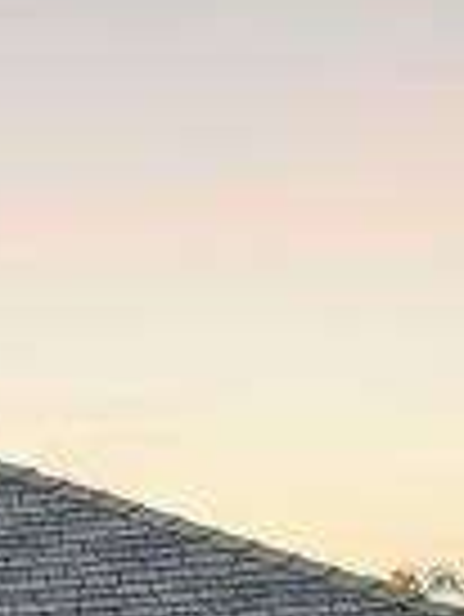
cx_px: -2027
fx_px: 3373
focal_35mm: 189
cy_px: 609
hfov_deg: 5.4
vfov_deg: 10.4
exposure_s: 1/15
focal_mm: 18
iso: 100
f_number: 8
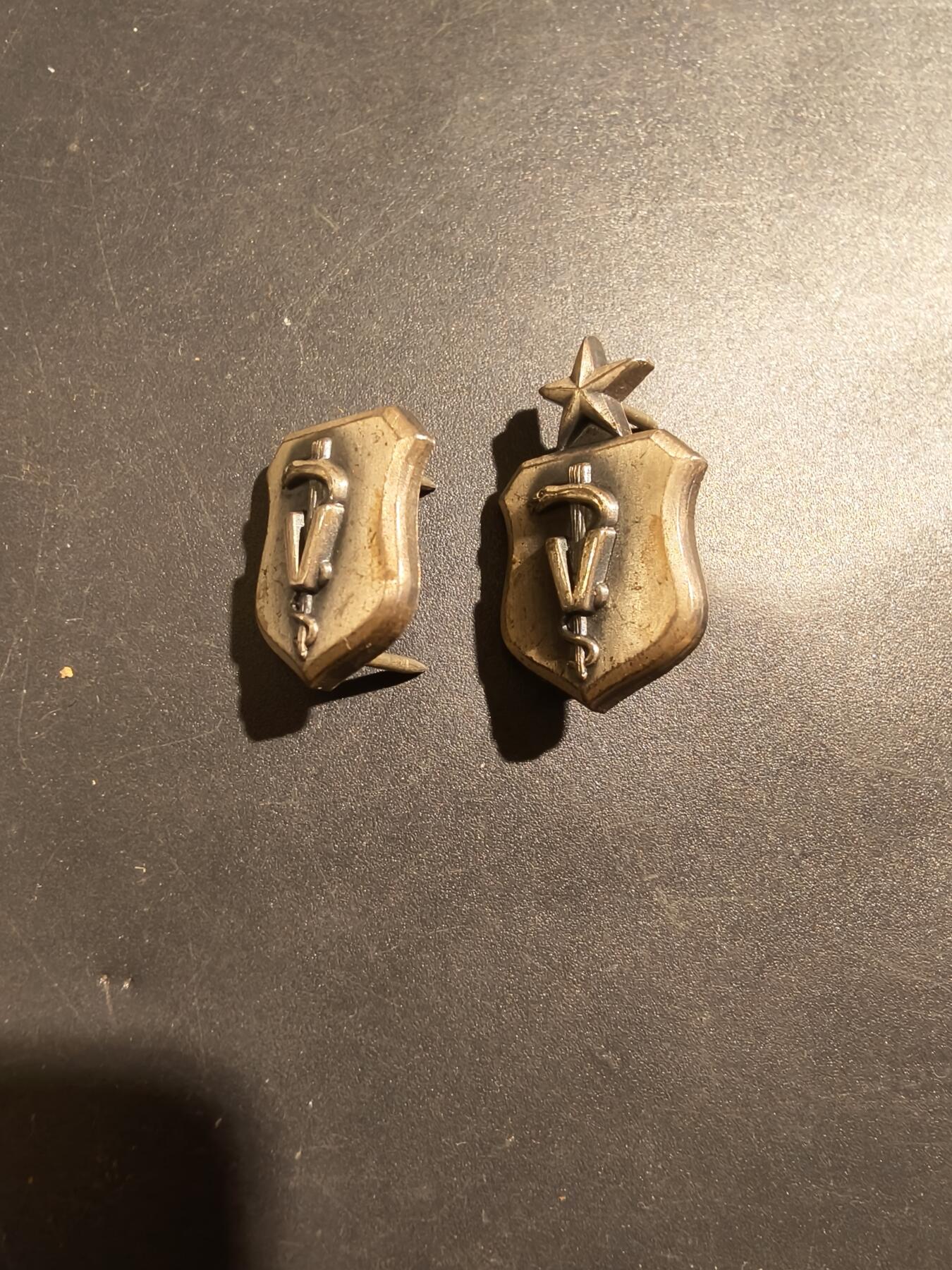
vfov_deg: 73.9
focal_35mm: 23
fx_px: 843
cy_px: 635
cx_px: 476
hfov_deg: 58.9
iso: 640
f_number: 2
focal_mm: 2.32
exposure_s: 1/50
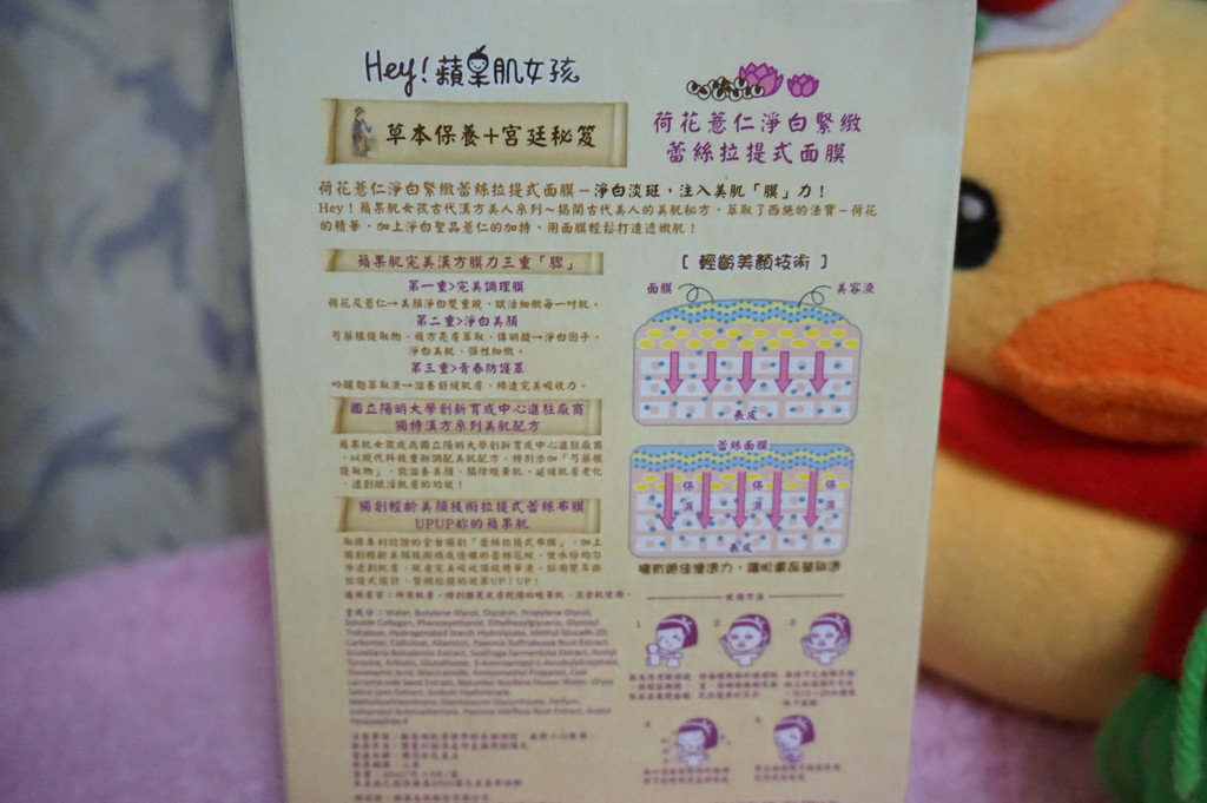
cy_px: 402
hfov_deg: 51.3
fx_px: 1256
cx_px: 604
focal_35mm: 38
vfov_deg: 35.4
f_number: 4.5
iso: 3200
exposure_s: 1/50
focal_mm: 25
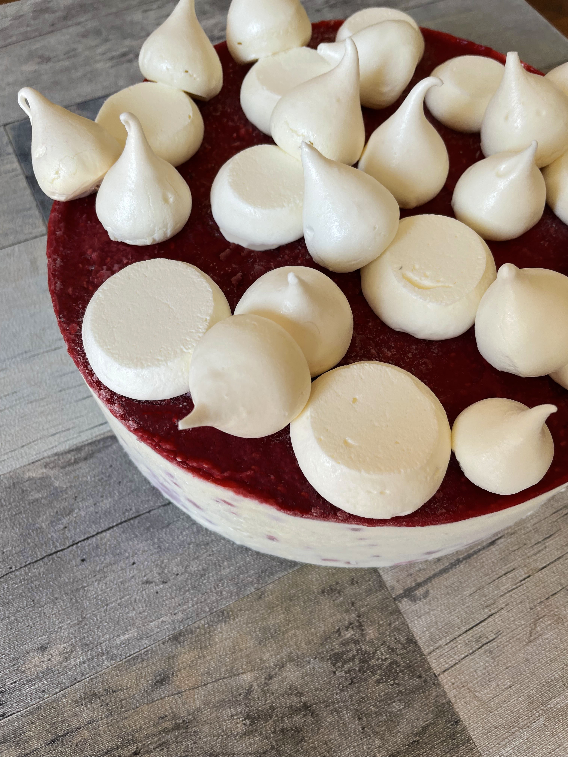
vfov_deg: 67.3
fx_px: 569
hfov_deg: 53.1
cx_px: 284
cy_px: 378
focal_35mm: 26
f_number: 1.6
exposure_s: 1/129
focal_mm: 4.2
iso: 32
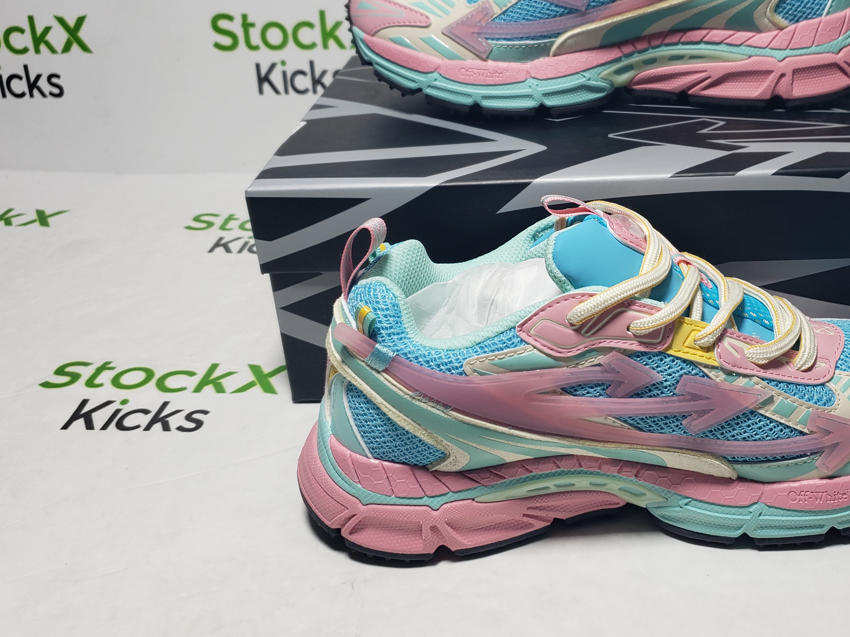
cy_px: 248
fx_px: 933
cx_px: 572
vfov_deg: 37.5
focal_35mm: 38
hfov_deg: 48.1
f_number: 1.5
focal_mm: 4.3
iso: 50
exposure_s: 1/415
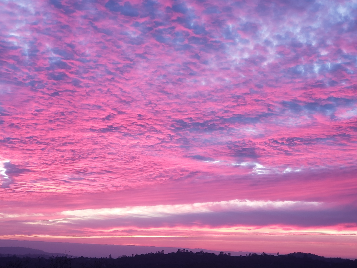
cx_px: 178
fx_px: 536
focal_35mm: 52
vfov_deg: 28.0
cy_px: 134
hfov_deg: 36.8
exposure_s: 1/24
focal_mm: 6
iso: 80
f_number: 2.4
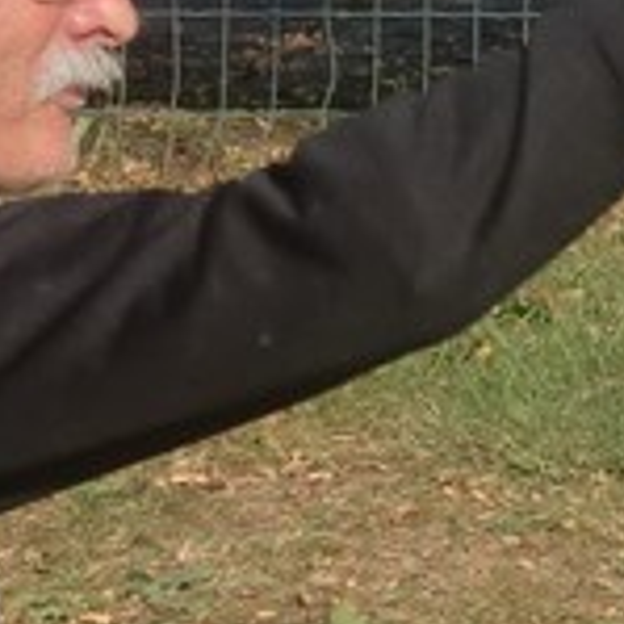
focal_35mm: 449
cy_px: 720
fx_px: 9157
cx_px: 884
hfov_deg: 3.9
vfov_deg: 3.9
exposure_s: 1/400
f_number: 4.2
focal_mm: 13.1
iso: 64
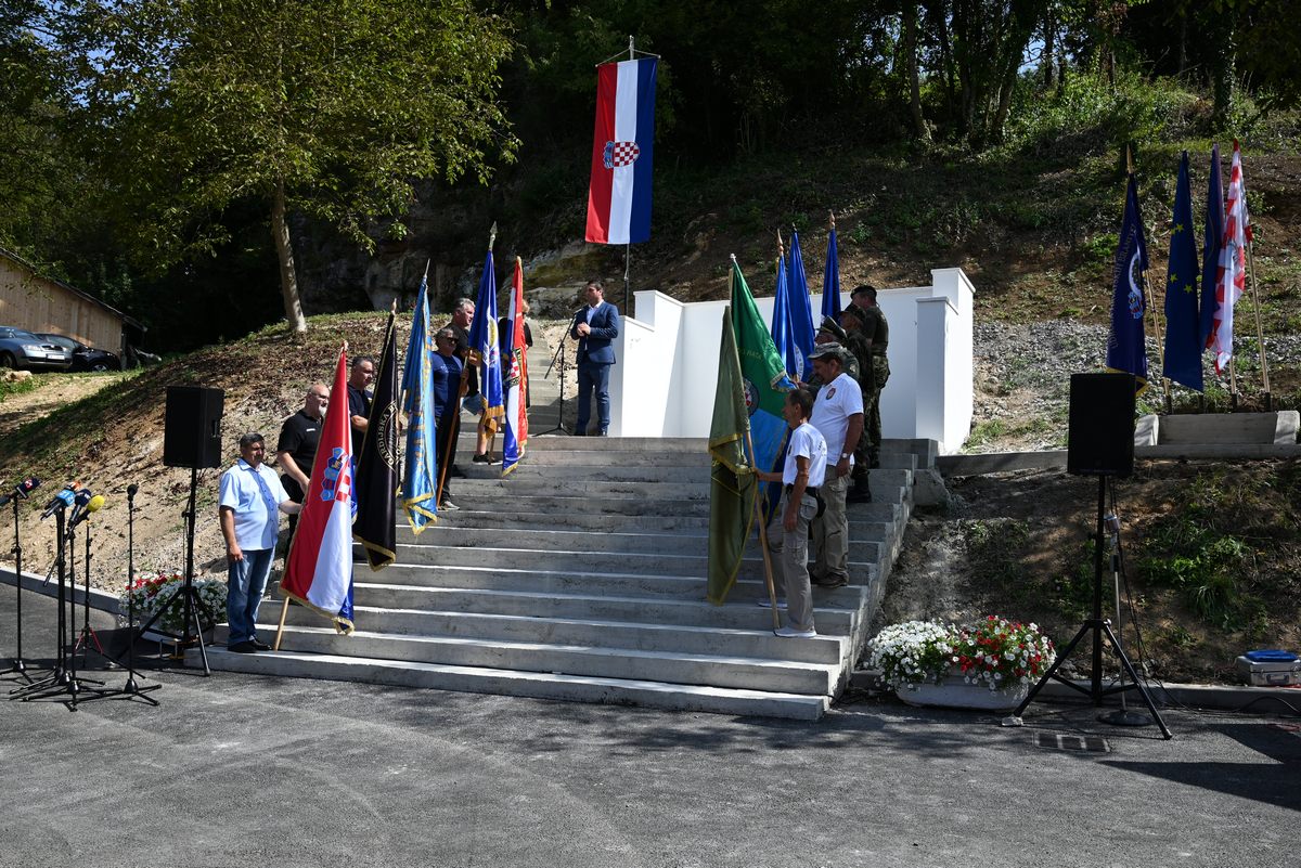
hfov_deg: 63.6
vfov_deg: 45.0
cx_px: 650
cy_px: 434
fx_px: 1048
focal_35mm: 29
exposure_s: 1/250
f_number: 8
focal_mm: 29
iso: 100
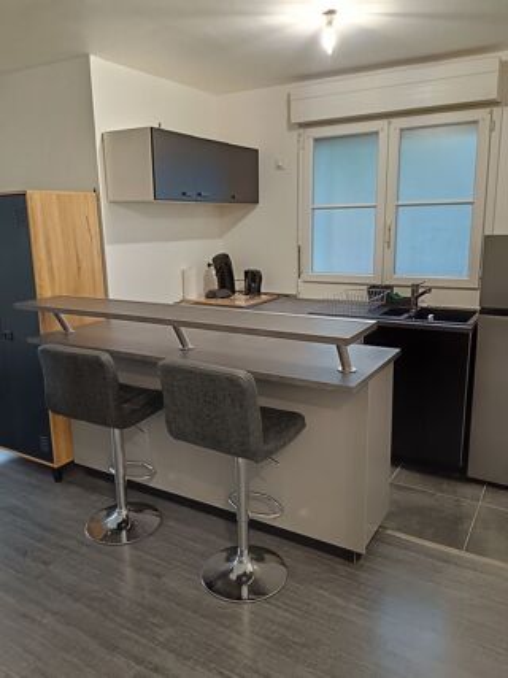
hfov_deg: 51.3
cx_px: 254
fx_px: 529
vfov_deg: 65.3
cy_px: 339
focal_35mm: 27
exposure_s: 1/25
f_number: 1.9
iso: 2491
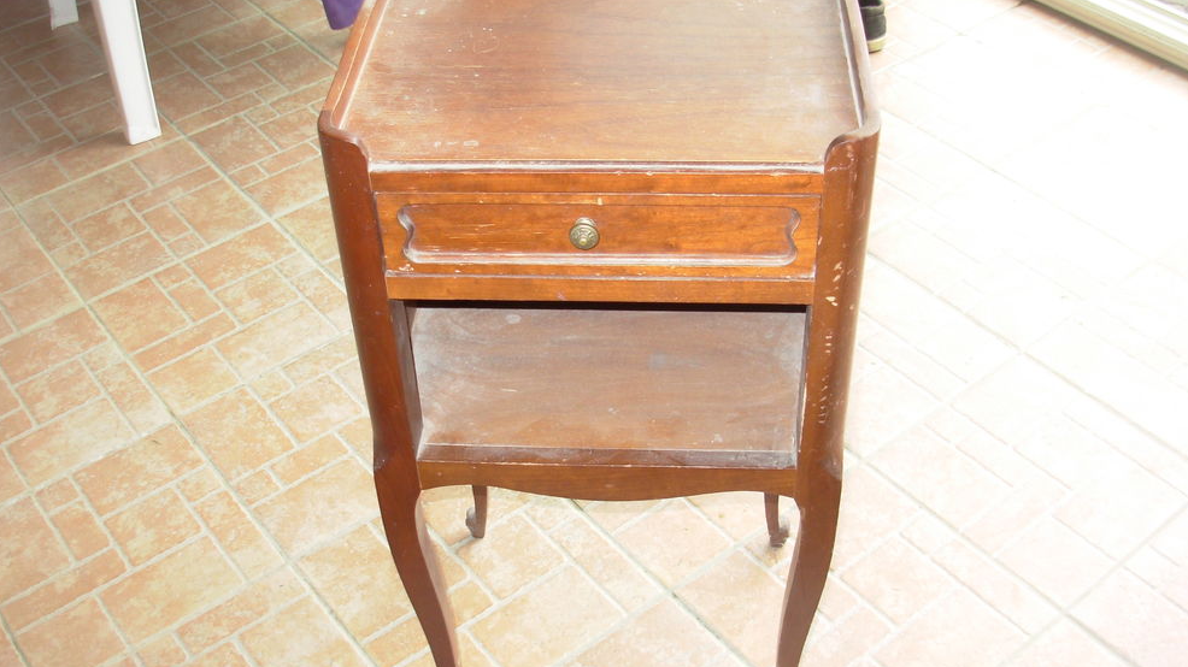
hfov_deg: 48.4
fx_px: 1323
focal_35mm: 42
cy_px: 343
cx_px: 594
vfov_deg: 28.3
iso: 50
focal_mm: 6.3
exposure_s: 1/171
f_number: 2.9
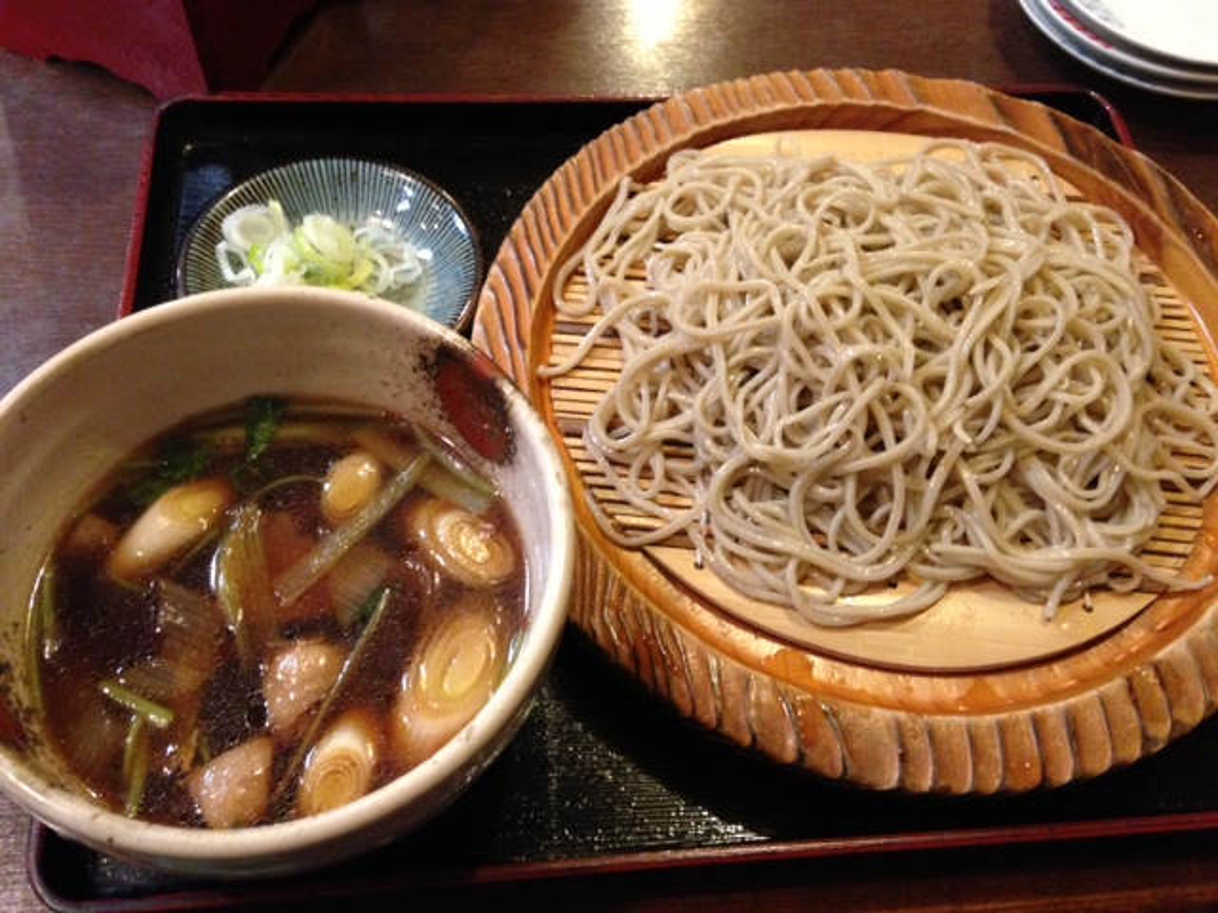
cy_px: 456
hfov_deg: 55.4
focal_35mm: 33
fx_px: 1161
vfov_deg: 42.9
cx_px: 609
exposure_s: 1/15
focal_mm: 4.13
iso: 500
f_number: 2.4
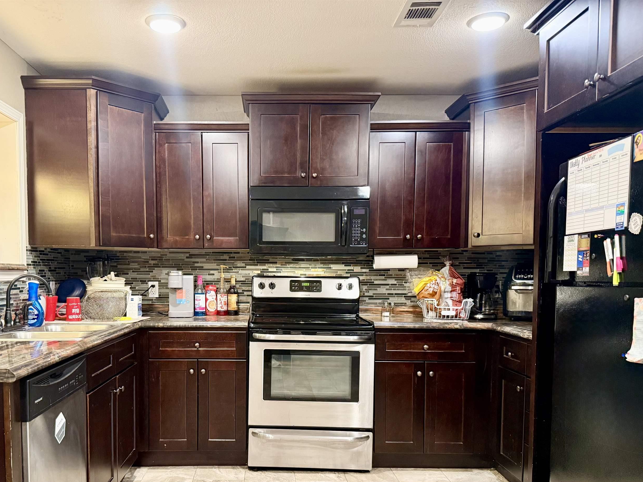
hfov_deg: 59.5
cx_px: 258
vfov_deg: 46.4
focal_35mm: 30
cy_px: 301
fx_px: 557
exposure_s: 1/60
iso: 500
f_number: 1.78
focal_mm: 6.76
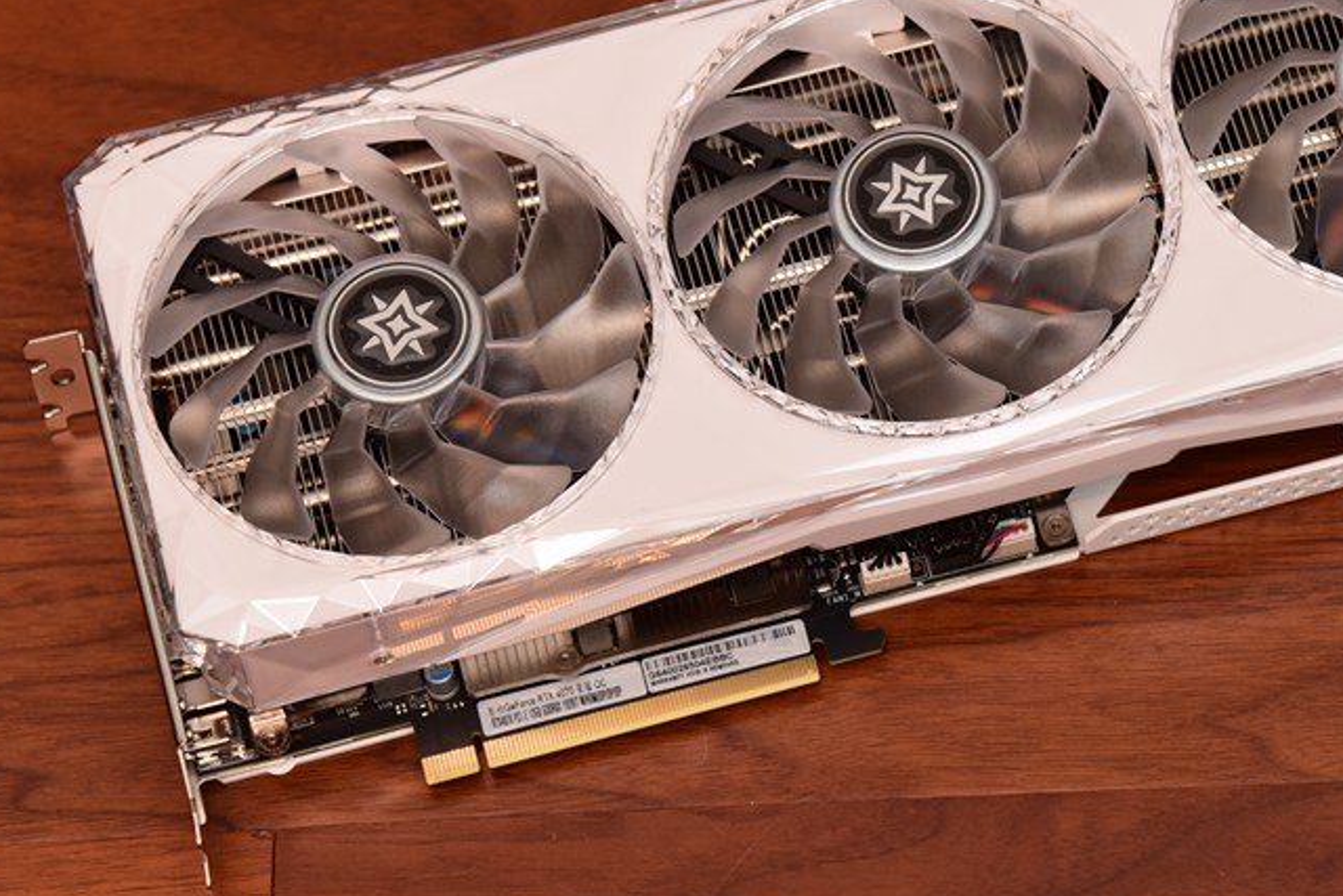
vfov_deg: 7.2
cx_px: 913
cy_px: 358
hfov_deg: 10.7
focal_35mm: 192
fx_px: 7164
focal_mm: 120
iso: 1600
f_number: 5.6
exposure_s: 1/60
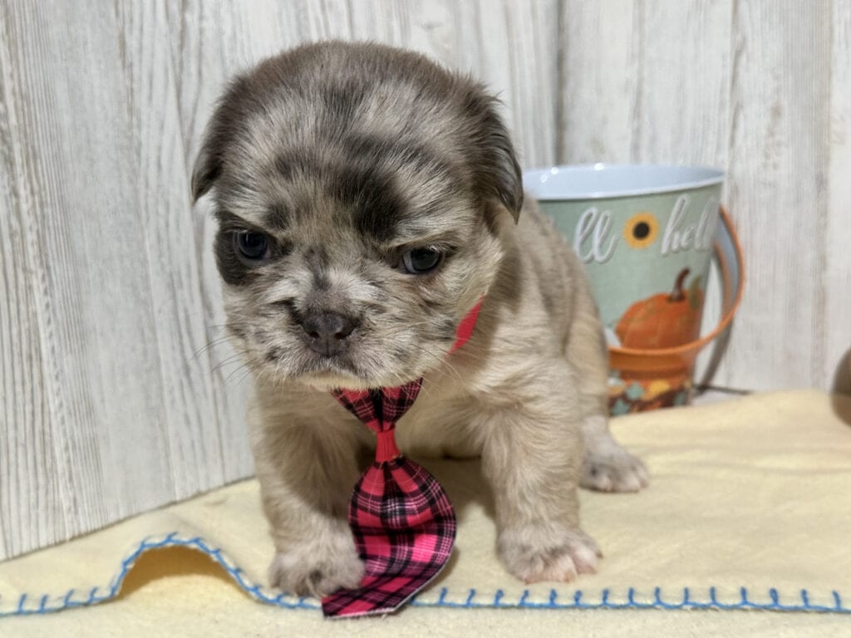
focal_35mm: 48
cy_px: 319
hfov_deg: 39.7
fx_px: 1180
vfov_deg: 30.3
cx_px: 426
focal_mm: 6.86
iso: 500
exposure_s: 1/40
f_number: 1.78
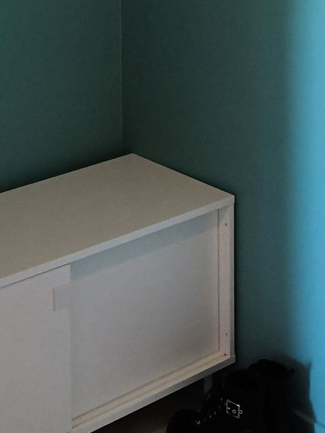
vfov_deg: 19.1
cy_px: -187
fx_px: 1151
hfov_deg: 15.8
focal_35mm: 92
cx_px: 10
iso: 400
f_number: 1.8
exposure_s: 1/40
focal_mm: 3.95
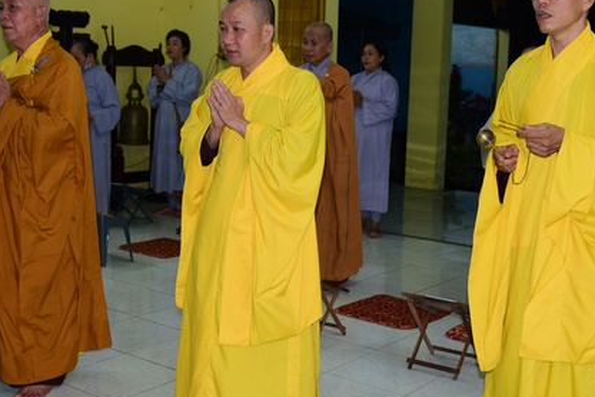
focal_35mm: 50
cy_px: 179
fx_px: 827
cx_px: 332
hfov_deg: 39.5
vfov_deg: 27.0
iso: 320
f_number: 4
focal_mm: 32
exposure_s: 1/60
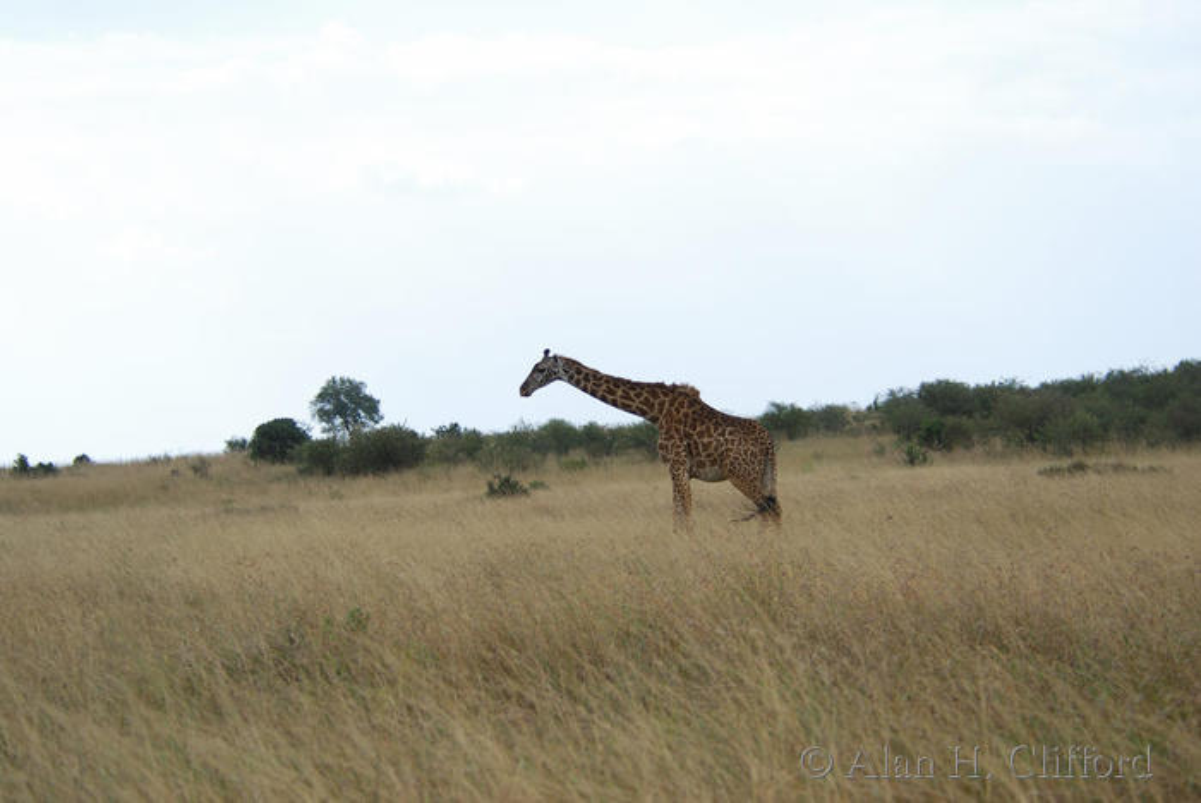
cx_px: 600
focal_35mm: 120
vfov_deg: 11.4
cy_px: 402
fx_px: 4007
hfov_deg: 17.0
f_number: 4.5
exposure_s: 1/320
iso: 100
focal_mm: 80
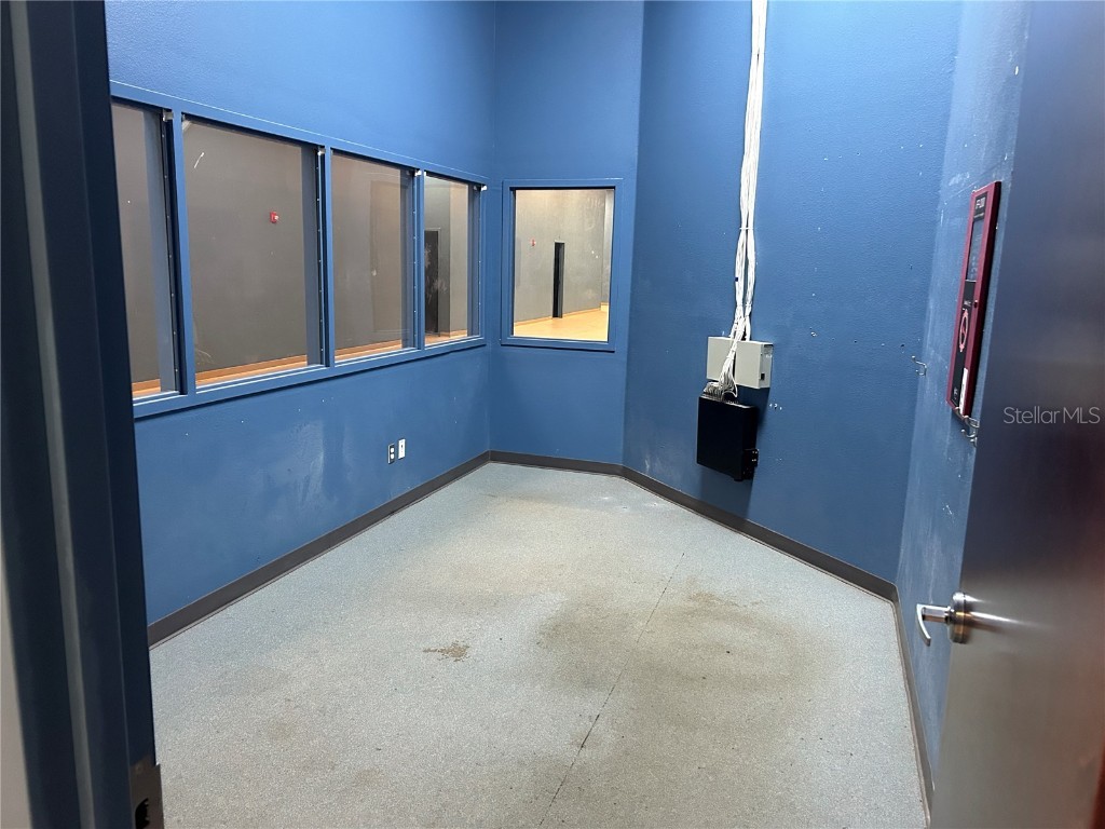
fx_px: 830
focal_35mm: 26
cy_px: 414
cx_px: 552
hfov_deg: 67.3
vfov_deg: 53.1
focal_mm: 5.7
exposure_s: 1/60
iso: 500
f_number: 1.5
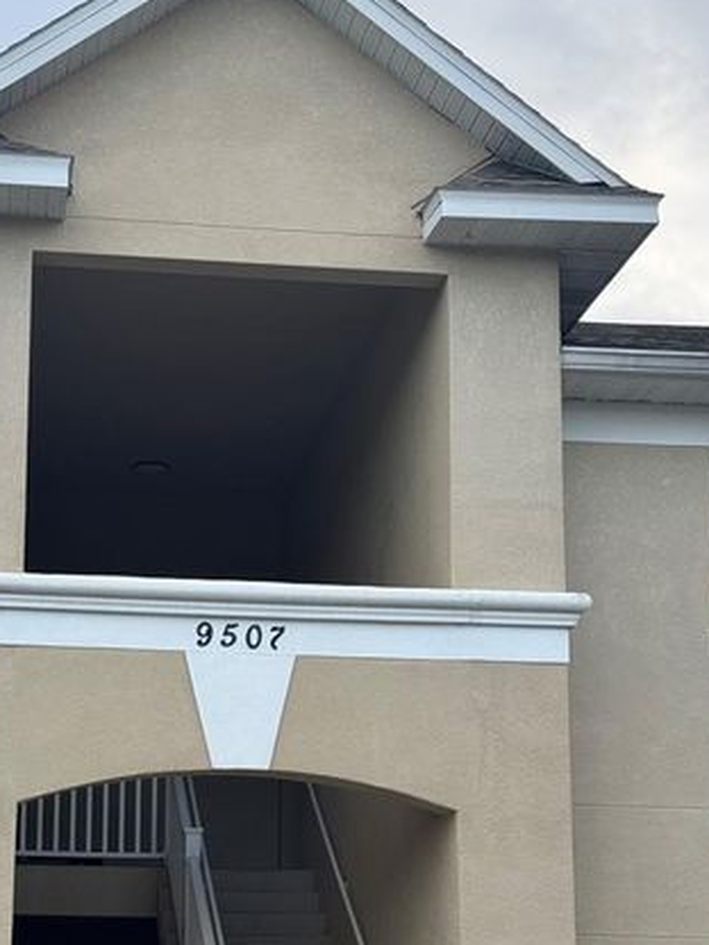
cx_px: 216
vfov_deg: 25.2
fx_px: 2103
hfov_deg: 19.1
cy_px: 633
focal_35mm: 77
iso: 64
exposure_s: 1/535
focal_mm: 6.76
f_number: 1.78
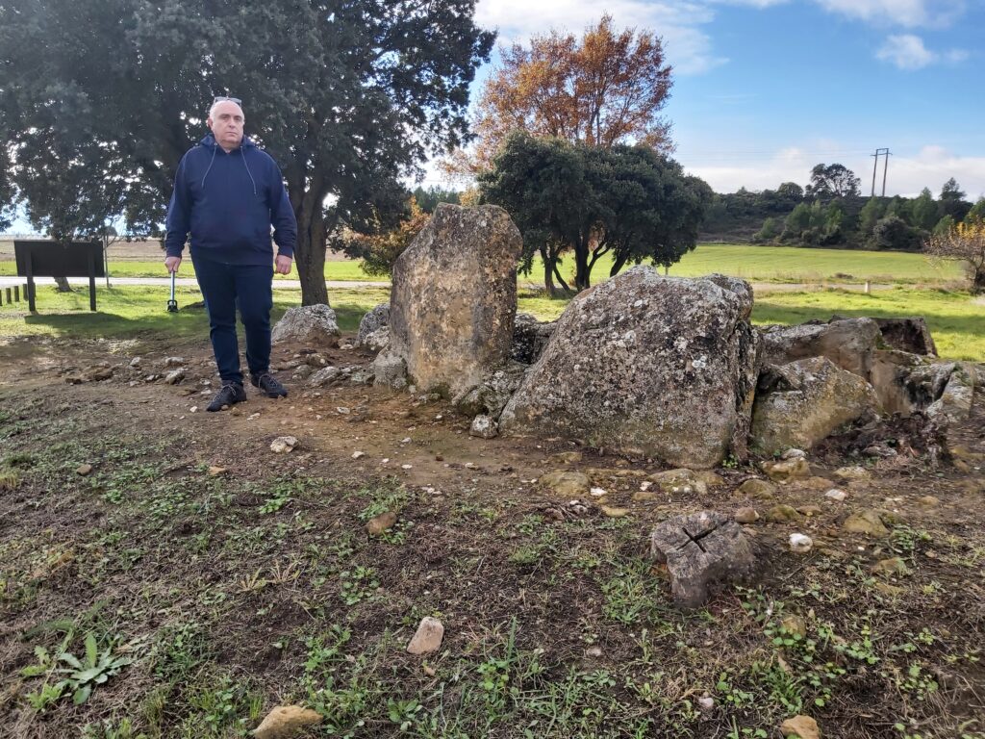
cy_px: 370
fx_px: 740
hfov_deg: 67.3
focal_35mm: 26
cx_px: 492
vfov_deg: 53.1
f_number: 1.7
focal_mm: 3.92
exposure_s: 1/922
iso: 64
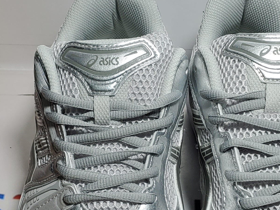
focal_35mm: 87
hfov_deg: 22.5
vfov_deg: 17.0
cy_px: 110
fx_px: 704
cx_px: 172
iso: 50
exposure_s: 1/667
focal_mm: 4.3
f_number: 1.5
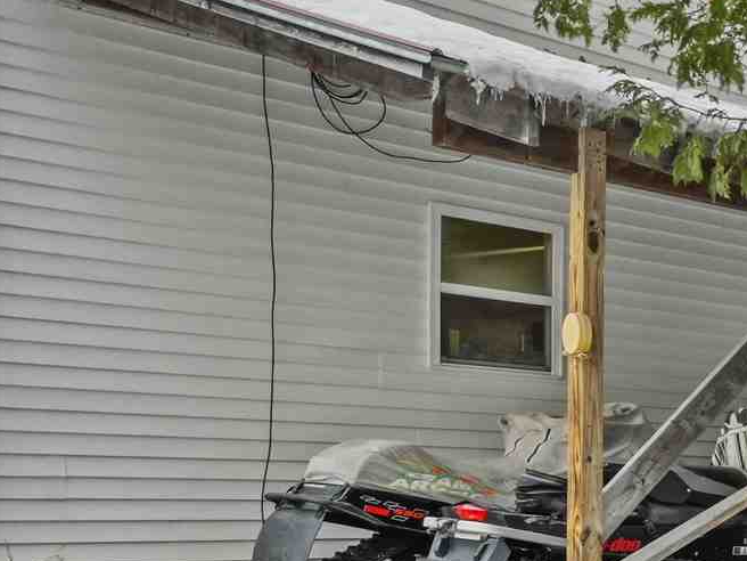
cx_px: 1380
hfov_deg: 20.5
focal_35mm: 63
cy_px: 338
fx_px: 1360
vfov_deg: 23.2
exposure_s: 1/25
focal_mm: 14
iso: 800
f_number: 14
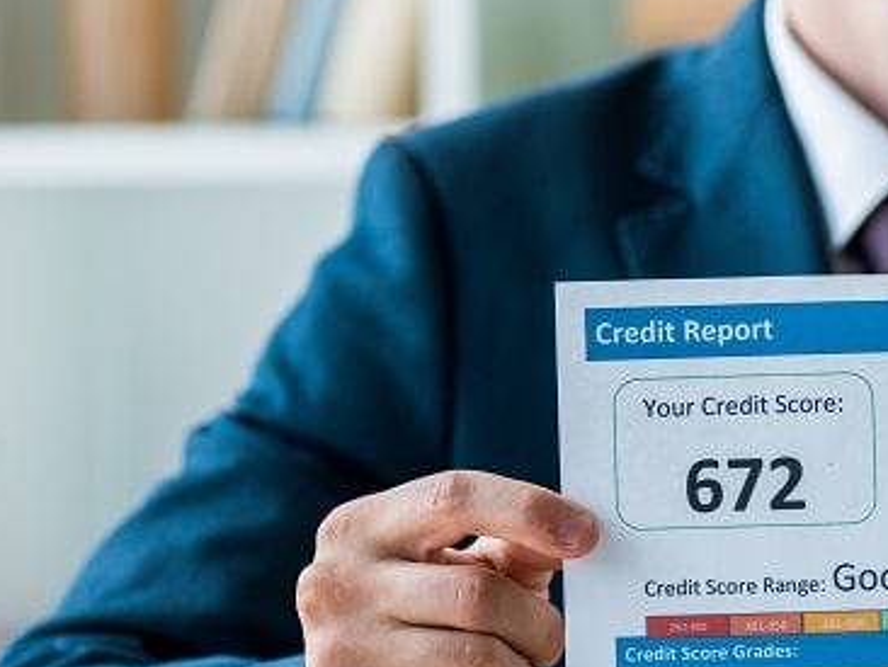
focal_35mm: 248
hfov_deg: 7.9
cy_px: 473
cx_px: 924
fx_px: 6366
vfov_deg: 6.0
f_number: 4
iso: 250
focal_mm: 105
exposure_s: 1/200
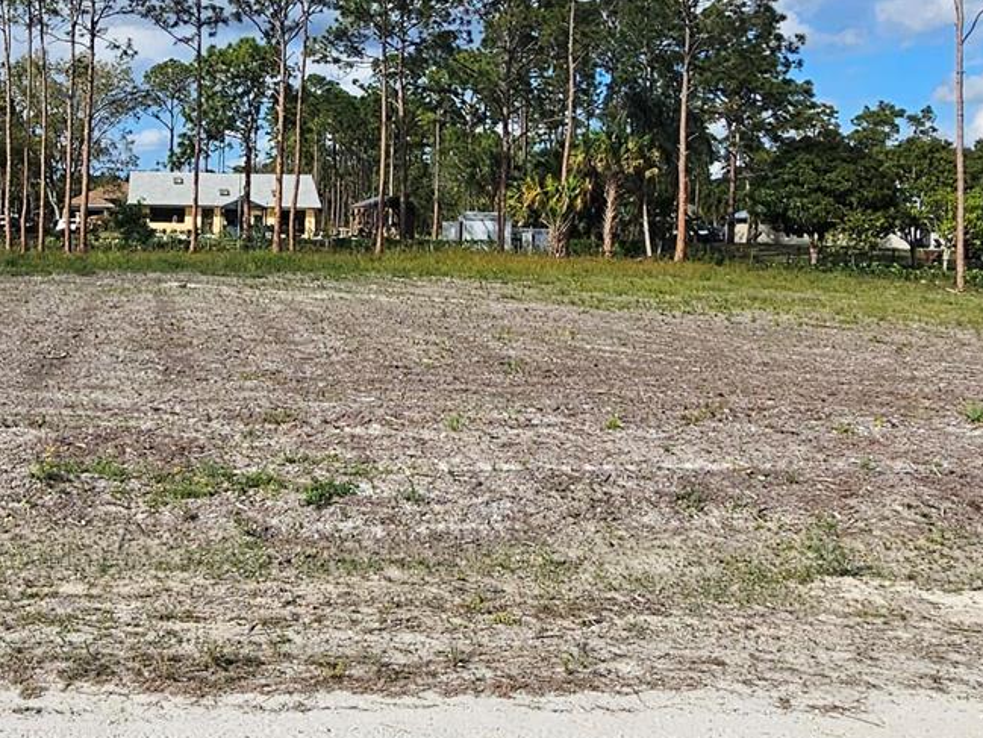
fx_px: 1165
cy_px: 191
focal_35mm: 41
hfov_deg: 43.9
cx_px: 215
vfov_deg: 34.5
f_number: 2.2
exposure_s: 1/4326
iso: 50
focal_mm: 2.2
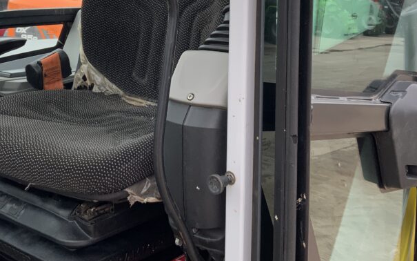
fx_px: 591
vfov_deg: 24.0
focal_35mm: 52
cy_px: 11
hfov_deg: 38.8
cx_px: 187
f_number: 1.8
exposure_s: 1/126
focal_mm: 3
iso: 16
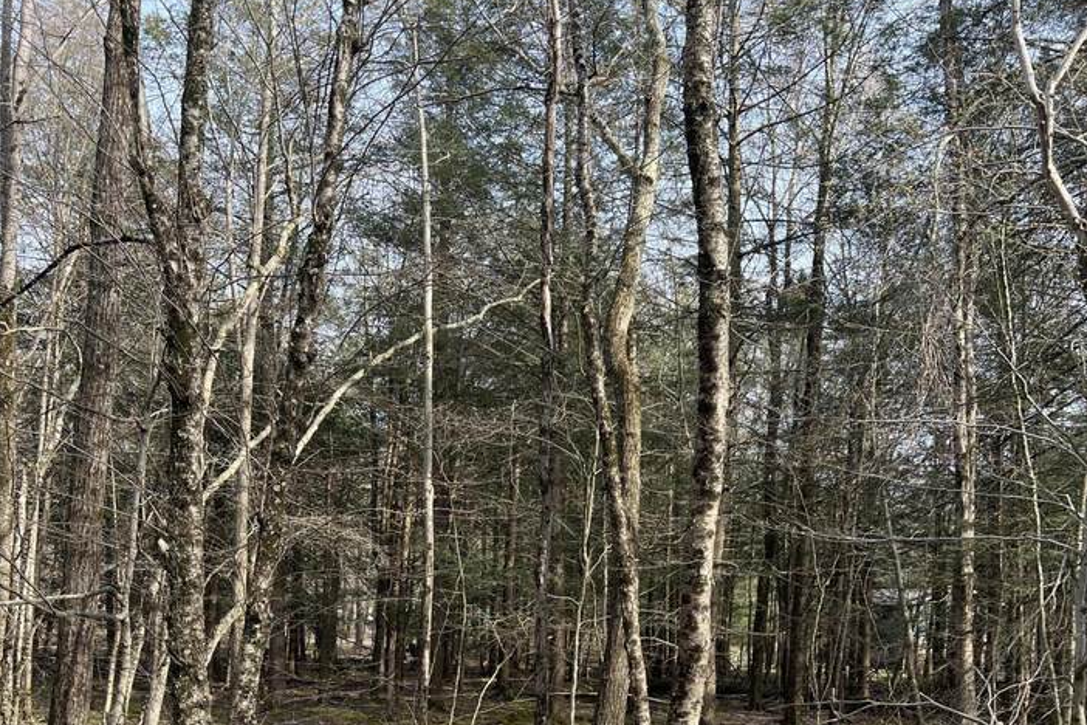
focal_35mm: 37
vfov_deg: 33.7
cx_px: 554
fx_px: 1117
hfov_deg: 51.9
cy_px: 675
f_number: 1.5
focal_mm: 5.7
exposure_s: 1/632
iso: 50
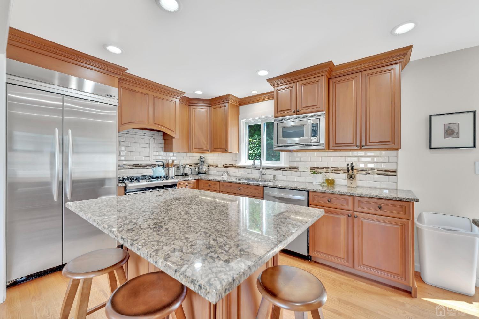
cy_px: 160
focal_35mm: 14
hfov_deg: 104.3
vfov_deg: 81.2
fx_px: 186
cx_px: 240
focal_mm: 14
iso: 1000
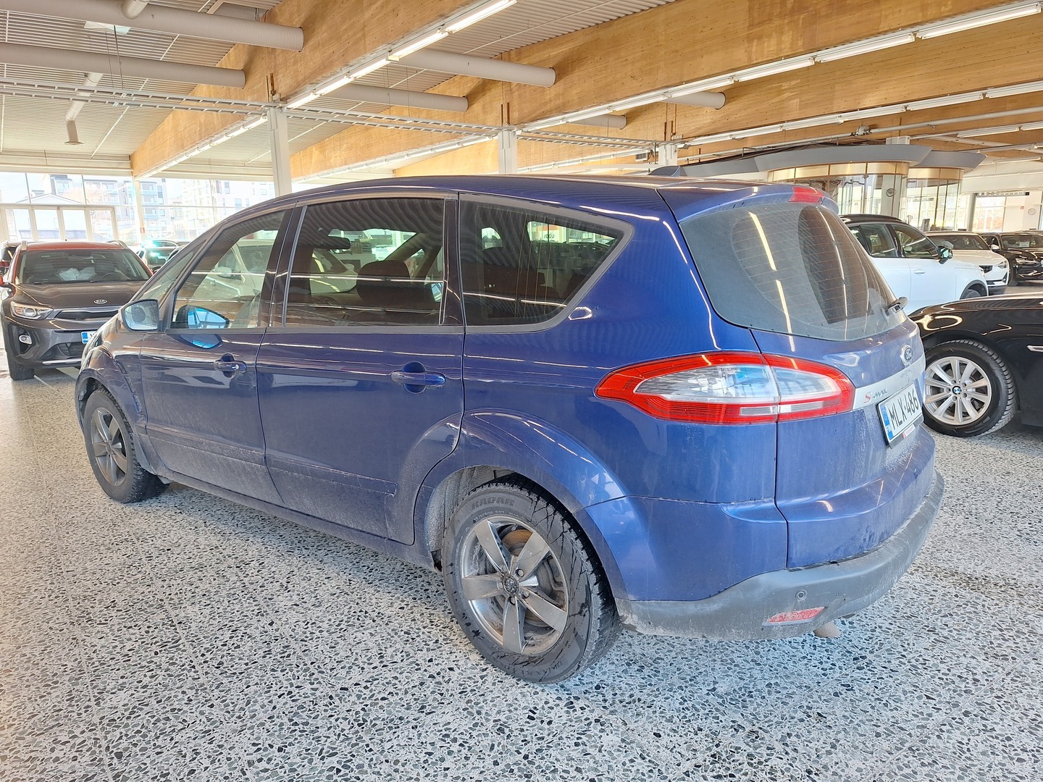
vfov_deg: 58.9
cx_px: 522
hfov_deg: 73.9
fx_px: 693
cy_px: 391
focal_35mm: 23
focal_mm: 5.54
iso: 50
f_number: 1.8
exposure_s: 1/100
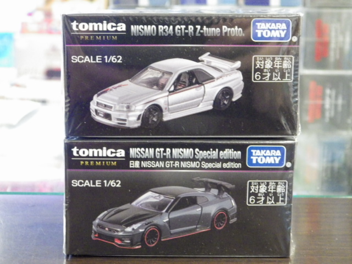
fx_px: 722
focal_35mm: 71
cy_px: 132
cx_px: 176
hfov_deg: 27.4
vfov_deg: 20.7
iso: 1600
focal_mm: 12.8
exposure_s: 1/25
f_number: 4.2
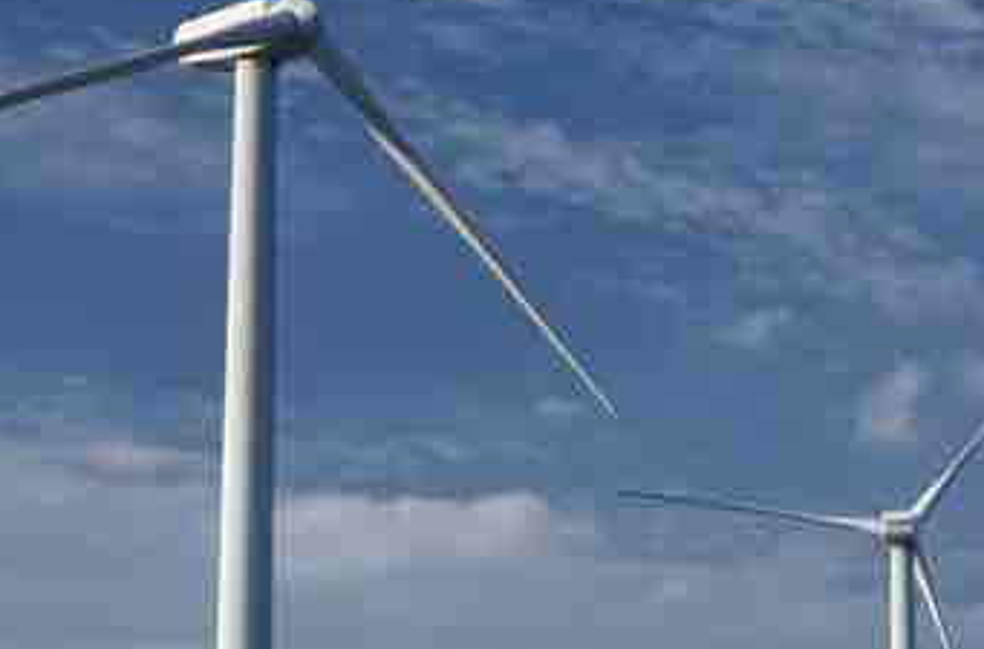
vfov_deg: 10.1
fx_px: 3678
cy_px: 332
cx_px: 825
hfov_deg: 15.1
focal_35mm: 135
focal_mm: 30
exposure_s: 1/1000
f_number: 2.8
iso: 200
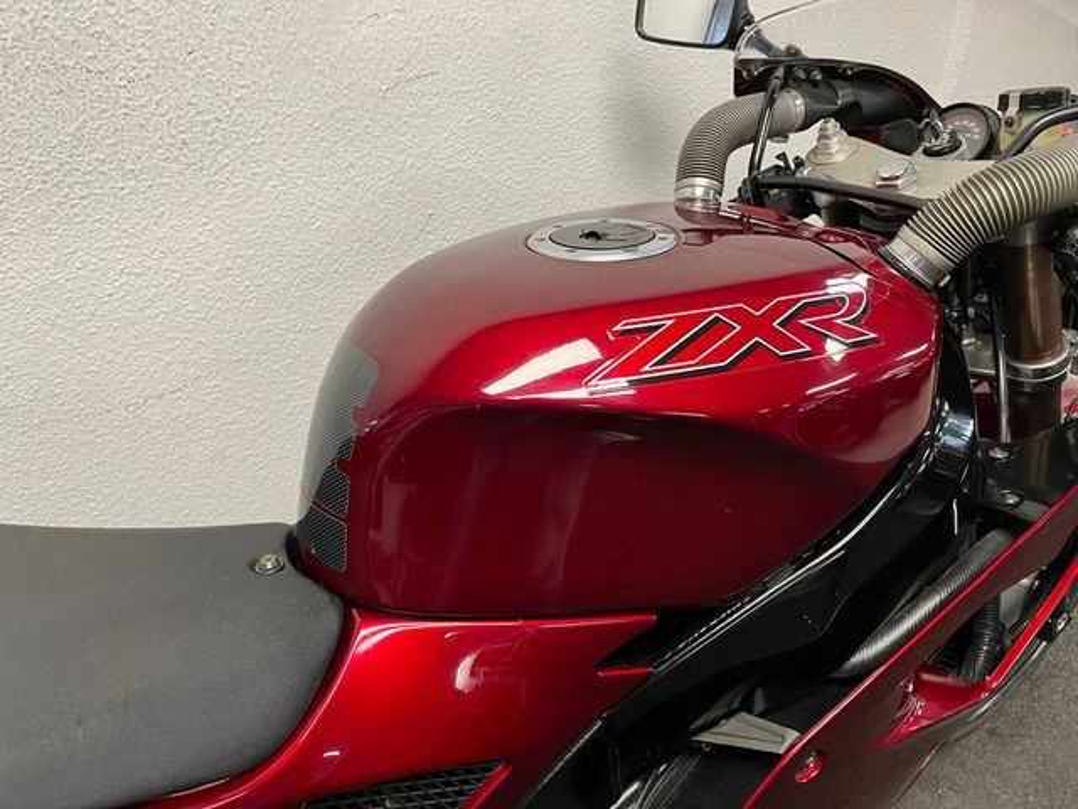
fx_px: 810
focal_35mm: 26
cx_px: 539
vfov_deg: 53.1
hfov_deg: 67.3
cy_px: 404
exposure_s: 1/50
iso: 125
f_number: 1.6
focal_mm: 5.1
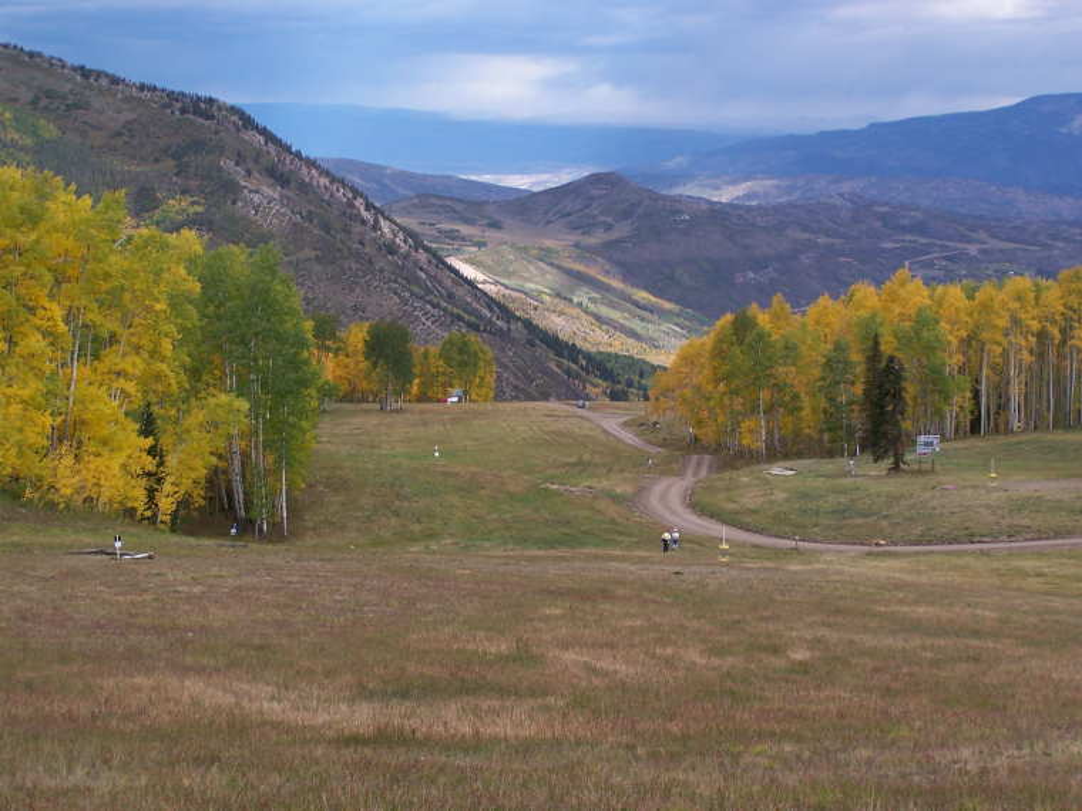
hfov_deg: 26.0
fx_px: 2344
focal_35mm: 75
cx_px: 541
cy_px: 406
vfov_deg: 19.6
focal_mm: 12.4
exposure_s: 1/750
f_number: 3.2
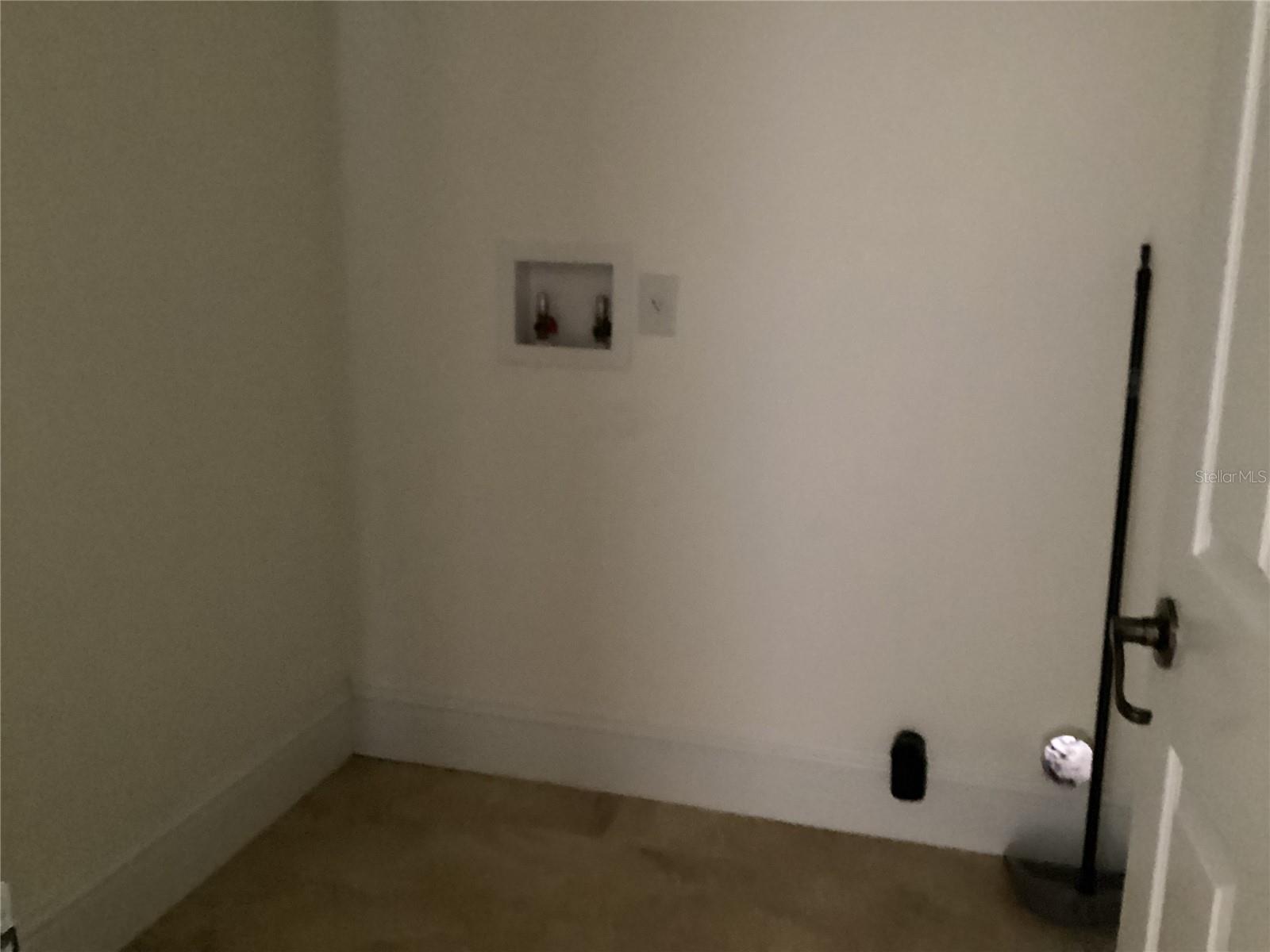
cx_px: 635
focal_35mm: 31
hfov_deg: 58.4
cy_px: 476
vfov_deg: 45.4
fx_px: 1137
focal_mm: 3.3
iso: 640
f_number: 2.4
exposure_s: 1/17
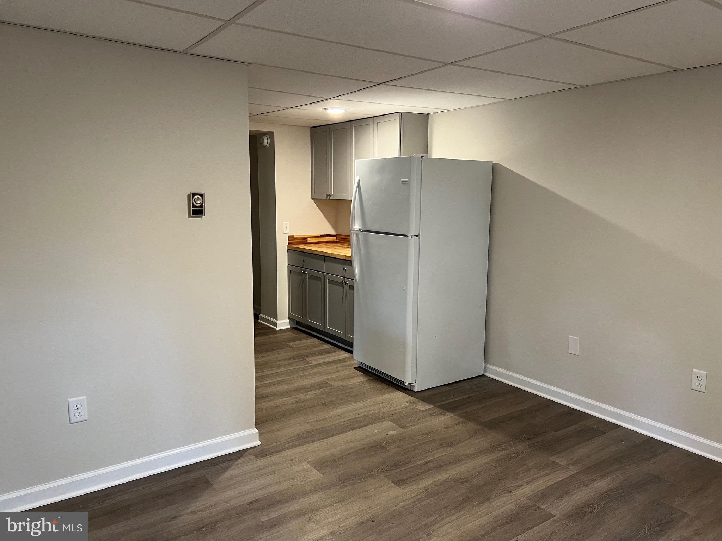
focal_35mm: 26
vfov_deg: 53.1
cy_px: 270
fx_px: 542
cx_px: 361
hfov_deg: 67.3
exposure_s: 1/60
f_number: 1.5
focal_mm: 5.7
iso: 160
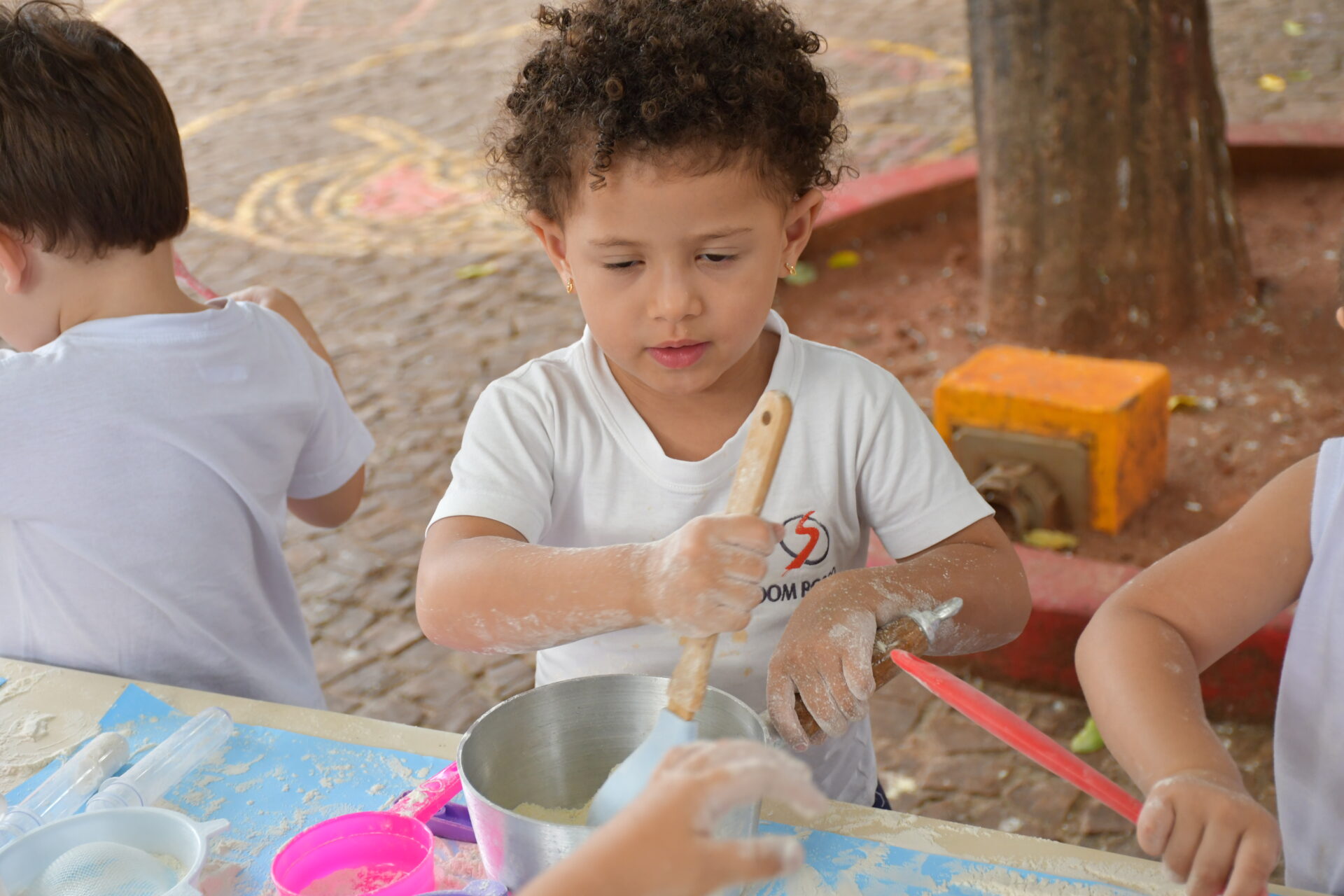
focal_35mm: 72
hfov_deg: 28.1
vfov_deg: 18.9
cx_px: 672
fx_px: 2688
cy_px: 448
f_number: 4.5
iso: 800
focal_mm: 48
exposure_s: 1/160
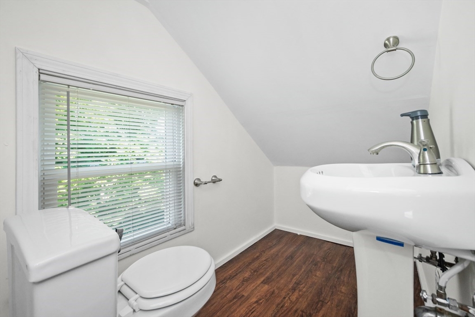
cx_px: 238
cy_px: 158
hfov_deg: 100.4
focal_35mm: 15
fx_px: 198
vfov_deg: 77.3
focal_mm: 10
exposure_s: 1/80
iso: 400
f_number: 5
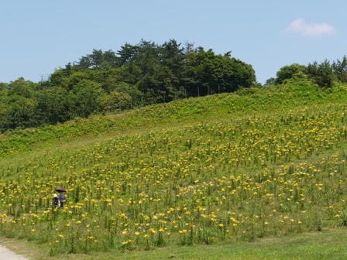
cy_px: 130
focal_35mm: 72
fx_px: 722
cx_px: 174
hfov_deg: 27.0
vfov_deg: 20.4
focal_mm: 36
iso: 100
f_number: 7.1
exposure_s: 1/320
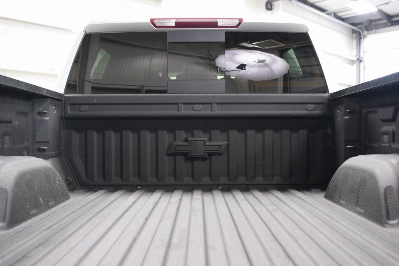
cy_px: 133
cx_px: 200
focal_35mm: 36
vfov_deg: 36.9
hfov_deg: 53.1
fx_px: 399
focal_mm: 24
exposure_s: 1/60
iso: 1600
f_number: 2.8
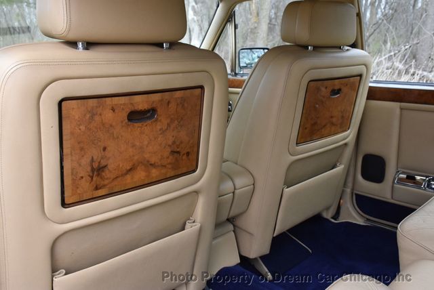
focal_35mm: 34
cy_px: 145
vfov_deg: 38.4
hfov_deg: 55.1
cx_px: 217
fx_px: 416
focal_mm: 23
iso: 800
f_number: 8
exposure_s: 1/250
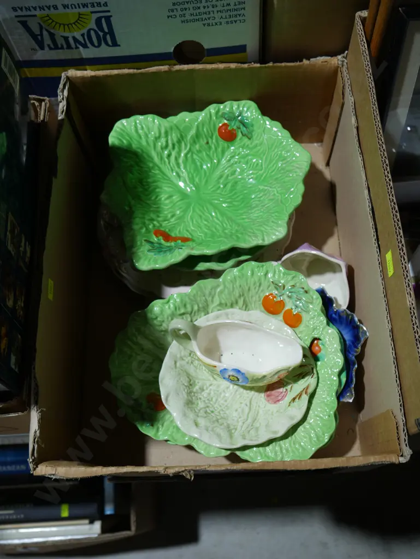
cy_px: 280
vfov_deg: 53.9
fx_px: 550
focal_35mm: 34
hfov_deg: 41.8
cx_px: 210
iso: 200
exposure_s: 1/60
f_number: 4.5
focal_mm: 17
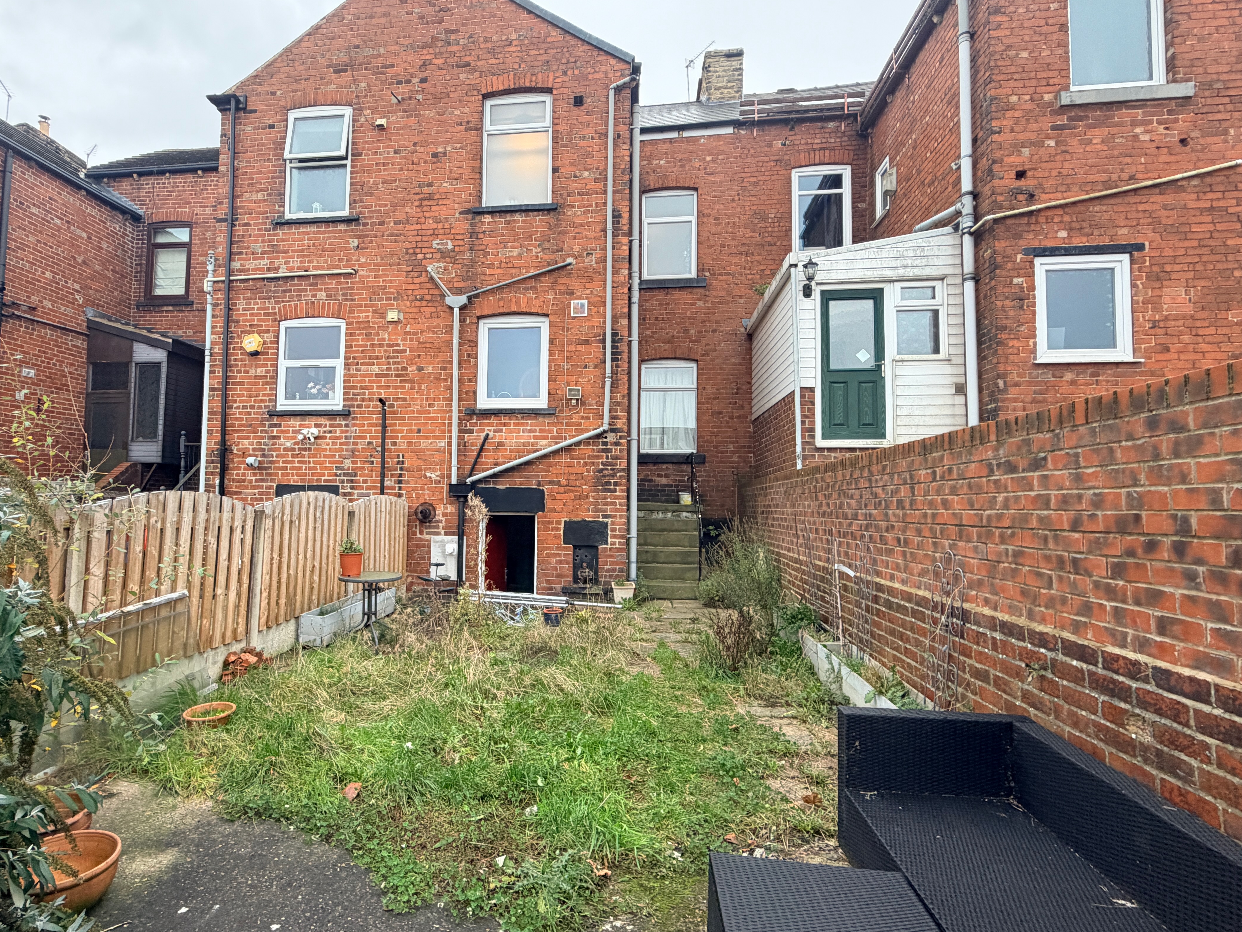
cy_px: 468
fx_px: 682
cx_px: 533
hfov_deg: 84.1
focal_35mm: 19
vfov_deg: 68.7
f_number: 2.2
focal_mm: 2.22
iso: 160
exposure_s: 1/121
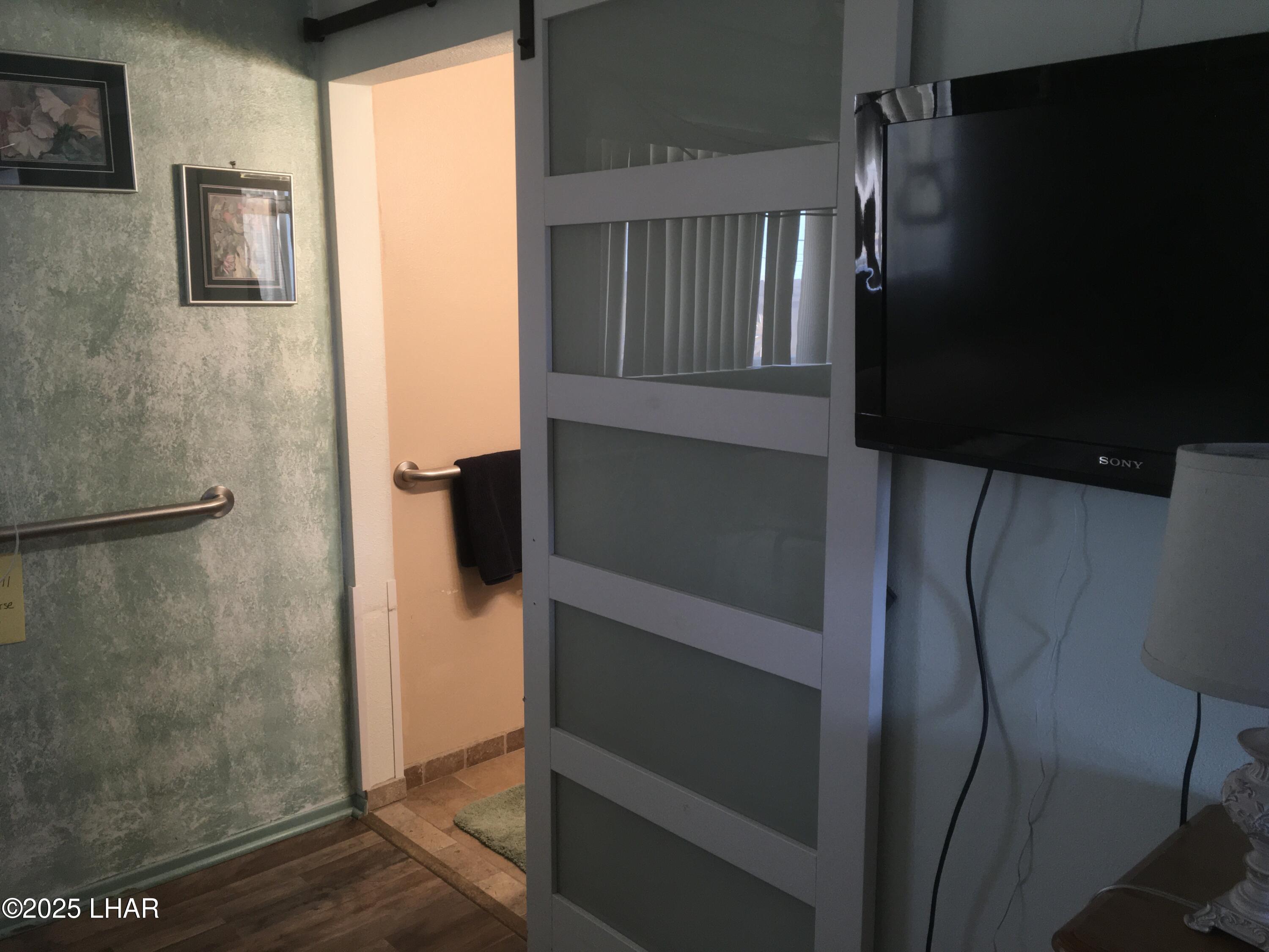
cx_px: 634
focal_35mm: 29
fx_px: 1063
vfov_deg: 48.2
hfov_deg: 61.7
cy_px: 476
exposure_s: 1/30
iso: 64
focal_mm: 4.15
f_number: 2.2
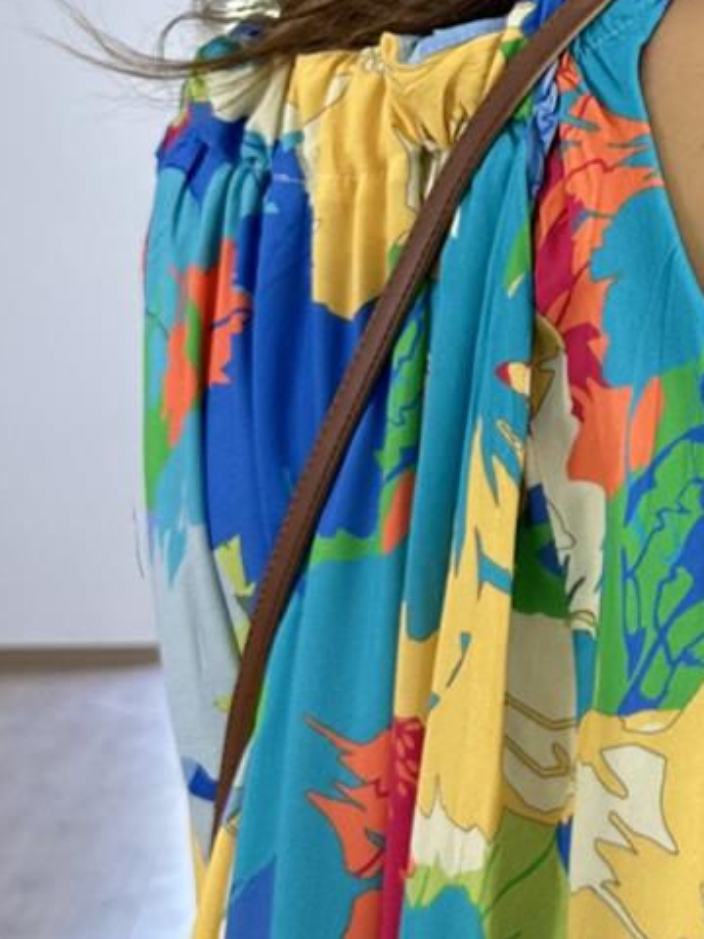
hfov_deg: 17.7
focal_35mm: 80
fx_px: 2169
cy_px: 220
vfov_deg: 24.1
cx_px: 790
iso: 64
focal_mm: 6.86
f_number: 1.78
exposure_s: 1/100
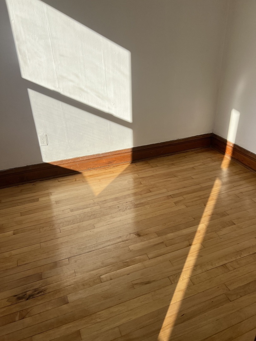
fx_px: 256
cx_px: 128
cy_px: 170
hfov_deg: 53.1
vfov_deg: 67.3
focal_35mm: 26
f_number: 1.5
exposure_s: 1/3257
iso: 50
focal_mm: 5.7
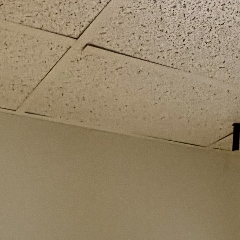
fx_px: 612
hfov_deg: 22.0
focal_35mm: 78
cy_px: 540
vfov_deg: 15.3
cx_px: 55
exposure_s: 1/60
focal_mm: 2.22
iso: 250
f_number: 2.2
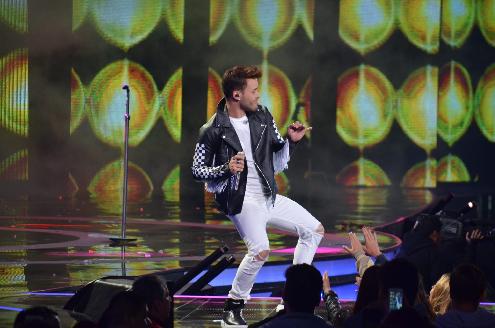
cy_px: 164
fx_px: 3087
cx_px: 248
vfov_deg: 6.1
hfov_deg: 9.2
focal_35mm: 225
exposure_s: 1/125
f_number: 5
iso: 800
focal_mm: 150
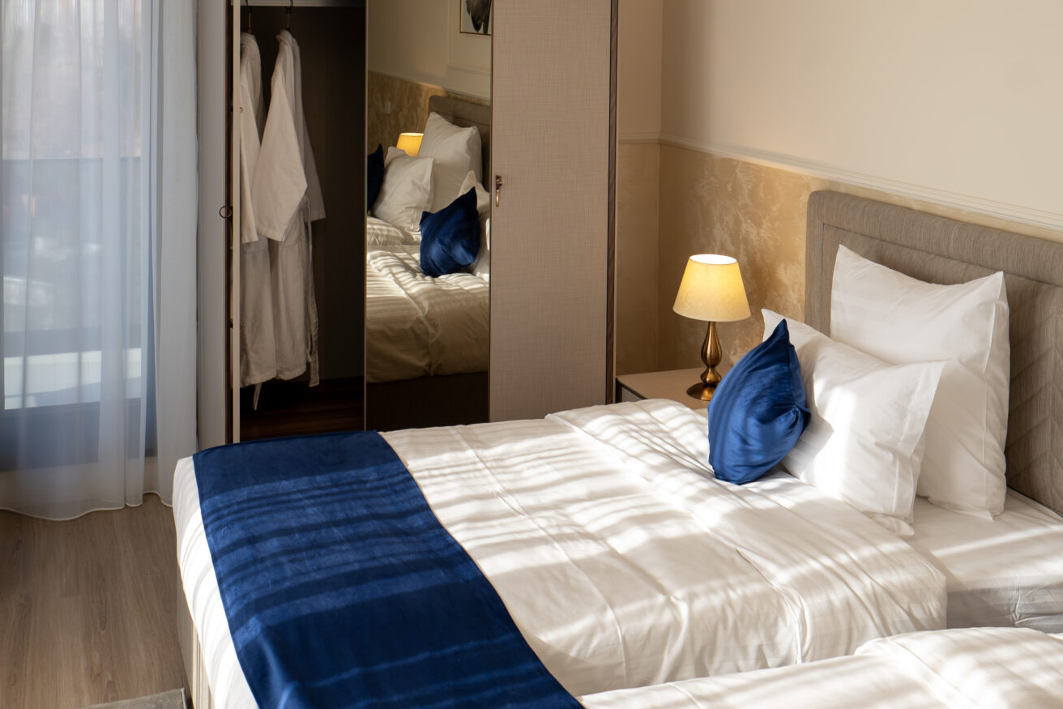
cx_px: 584
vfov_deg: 33.1
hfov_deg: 49.5
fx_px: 1152
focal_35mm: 39
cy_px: 126
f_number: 5
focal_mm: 20
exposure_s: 1/200
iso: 400
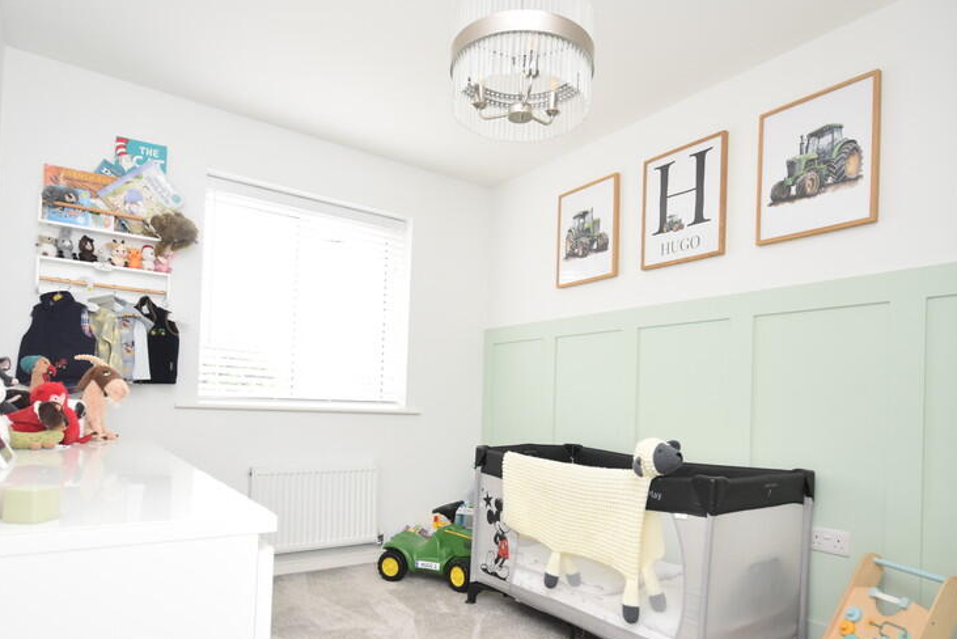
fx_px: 558
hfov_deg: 81.2
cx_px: 478
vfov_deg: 58.9
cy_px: 392
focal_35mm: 21
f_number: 4.5
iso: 800
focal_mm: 10
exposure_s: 1/160
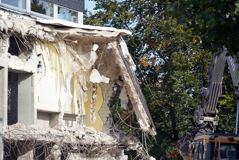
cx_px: 120
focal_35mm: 234
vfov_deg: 5.9
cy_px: 80
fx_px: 1553
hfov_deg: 8.8
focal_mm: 234
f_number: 6.3
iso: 100
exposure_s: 1/320
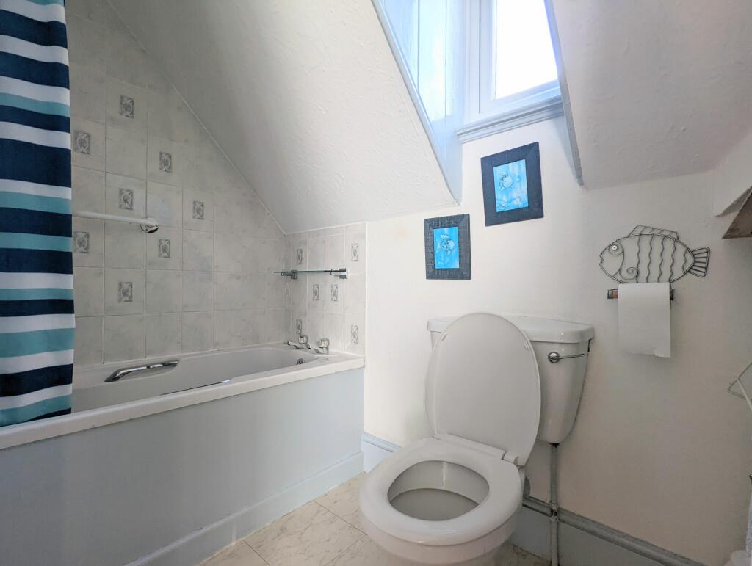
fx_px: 348
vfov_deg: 78.2
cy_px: 283
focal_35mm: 16
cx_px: 376
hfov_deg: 94.4
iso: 69
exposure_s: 1/36.4
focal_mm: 2.35
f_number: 2.2
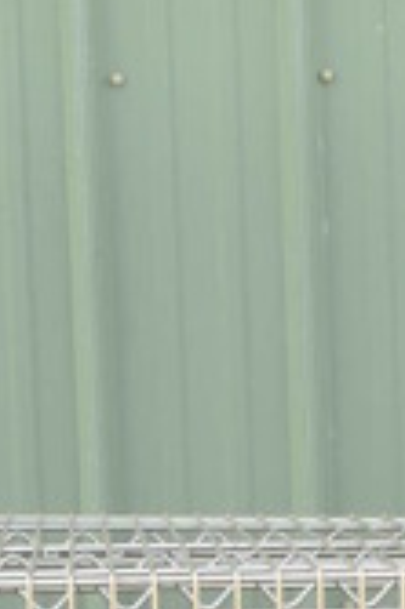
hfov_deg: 9.3
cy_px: 877
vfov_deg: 13.2
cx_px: 230
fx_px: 2502
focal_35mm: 148
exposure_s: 1/125
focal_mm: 18
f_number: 5.6
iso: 200
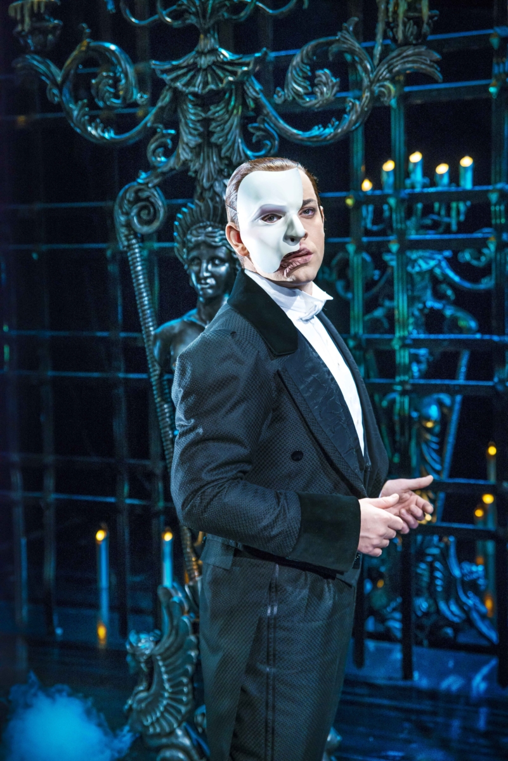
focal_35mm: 60
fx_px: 1269
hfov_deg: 22.6
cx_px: 254
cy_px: 380
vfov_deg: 33.4
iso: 1250
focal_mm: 60
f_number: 4.5
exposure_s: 1/125
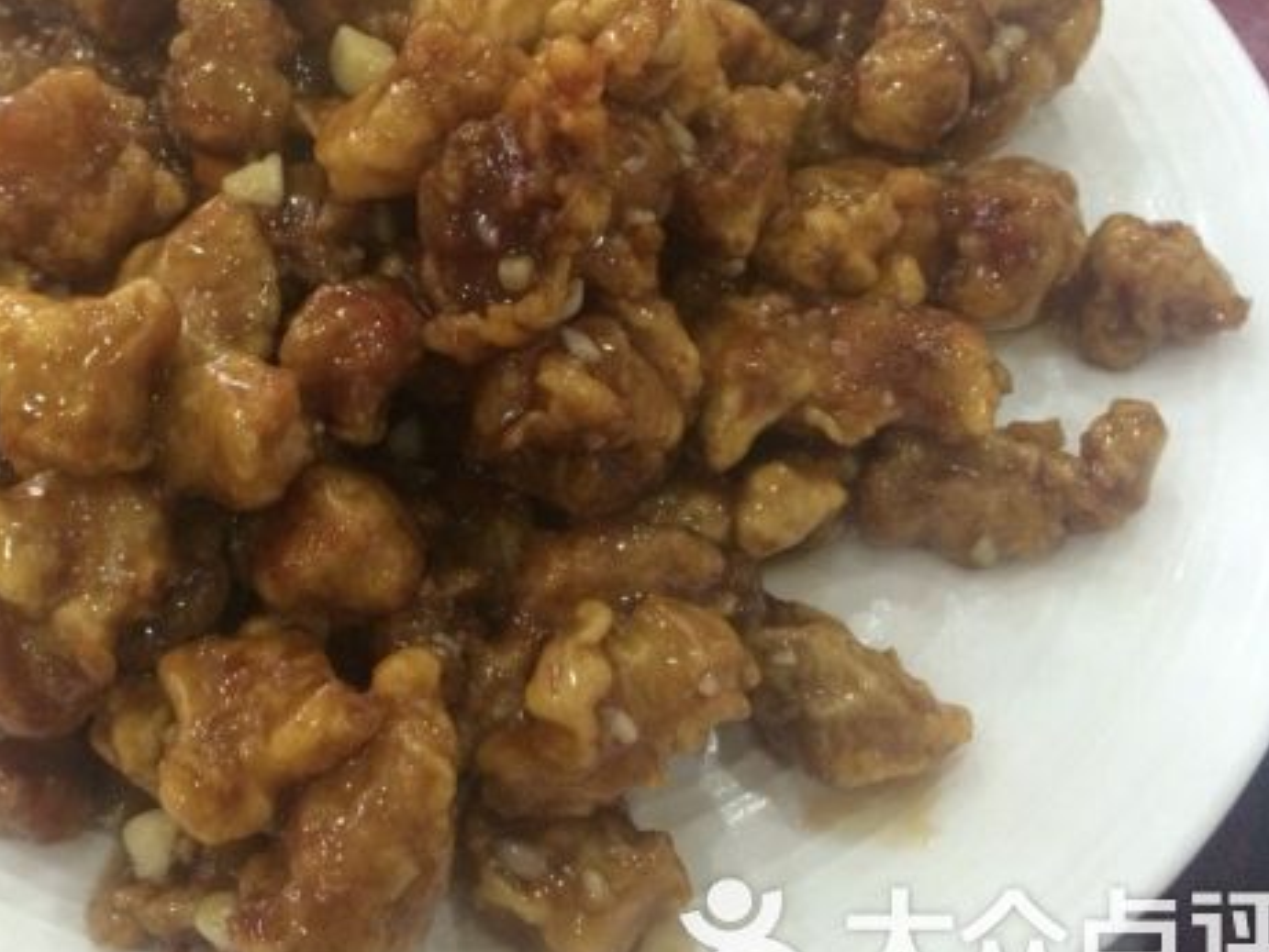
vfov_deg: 32.8
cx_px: 407
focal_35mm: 44
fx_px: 1613
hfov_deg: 42.3
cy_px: 365
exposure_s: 1/15
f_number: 2.2
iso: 320
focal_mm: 4.15
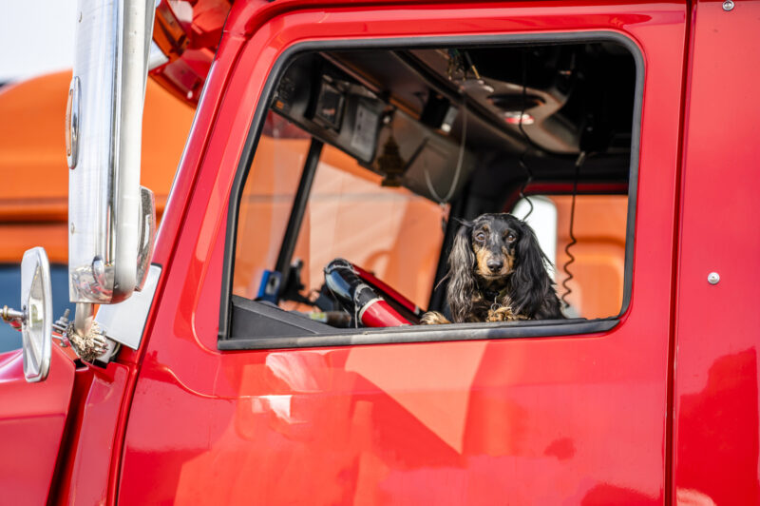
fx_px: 2848
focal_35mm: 135
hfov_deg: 15.2
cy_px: 253
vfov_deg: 10.1
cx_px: 380
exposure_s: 1/640
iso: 100
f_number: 2.8
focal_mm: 135
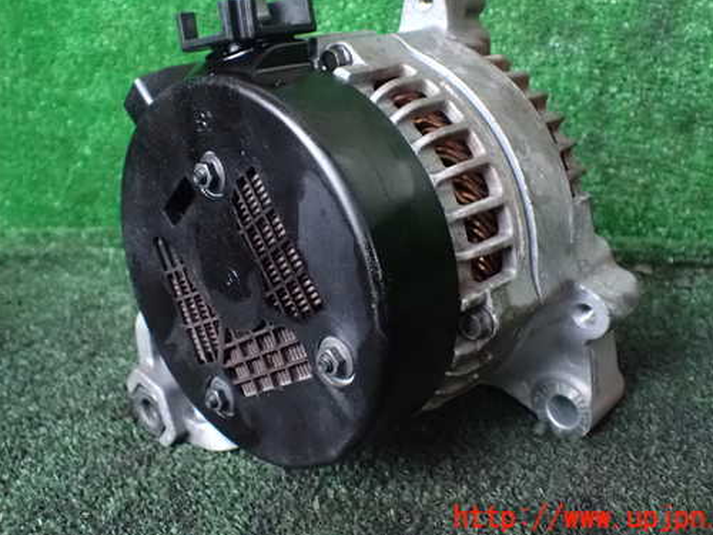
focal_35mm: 36
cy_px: 215
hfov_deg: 51.3
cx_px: 348
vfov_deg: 39.5
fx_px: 742
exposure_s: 1/30
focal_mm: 5.4
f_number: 2.3
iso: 1600
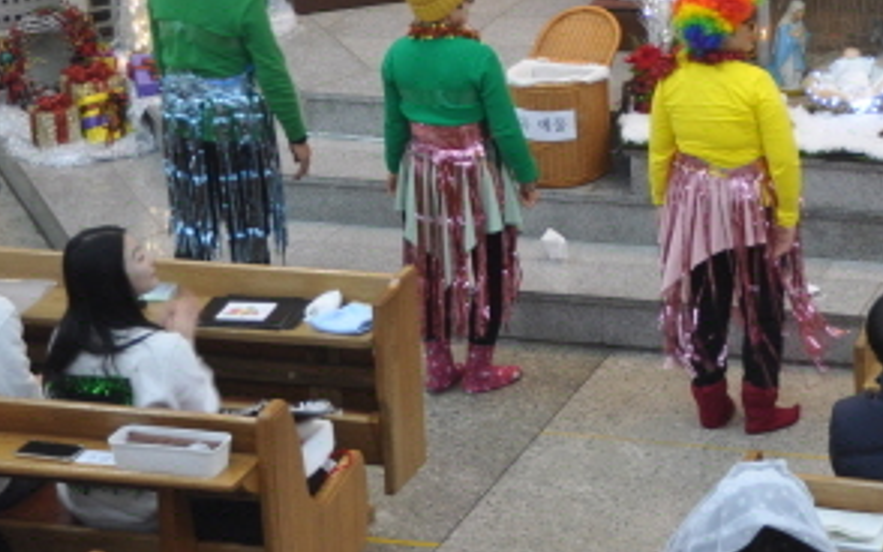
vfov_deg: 9.7
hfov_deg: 15.3
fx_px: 3202
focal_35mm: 133
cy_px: -130
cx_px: 943
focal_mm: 32
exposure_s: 1/20
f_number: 4.5
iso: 400
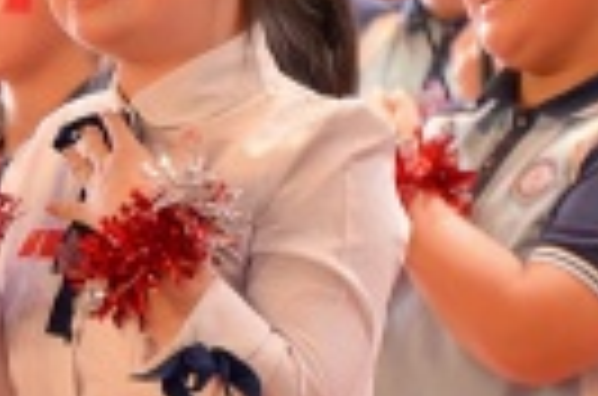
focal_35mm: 712
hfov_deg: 2.9
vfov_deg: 1.9
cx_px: 9
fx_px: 11803
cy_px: -133
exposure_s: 1/160
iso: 1000
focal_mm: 105
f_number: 5.6
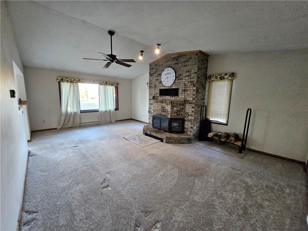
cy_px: 116
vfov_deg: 89.9
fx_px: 116
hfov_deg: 106.2
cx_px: 154
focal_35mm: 13
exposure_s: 1/30
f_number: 2.2
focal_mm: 1.74
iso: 640
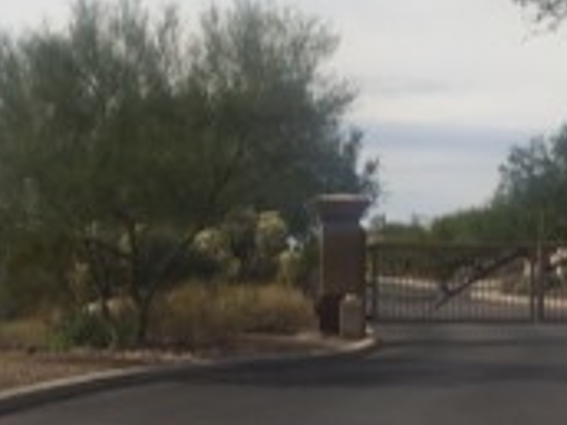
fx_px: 1654
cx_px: 162
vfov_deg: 14.5
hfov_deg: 19.3
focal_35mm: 101
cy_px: 366
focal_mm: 4.15
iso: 32
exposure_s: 1/3597
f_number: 2.2
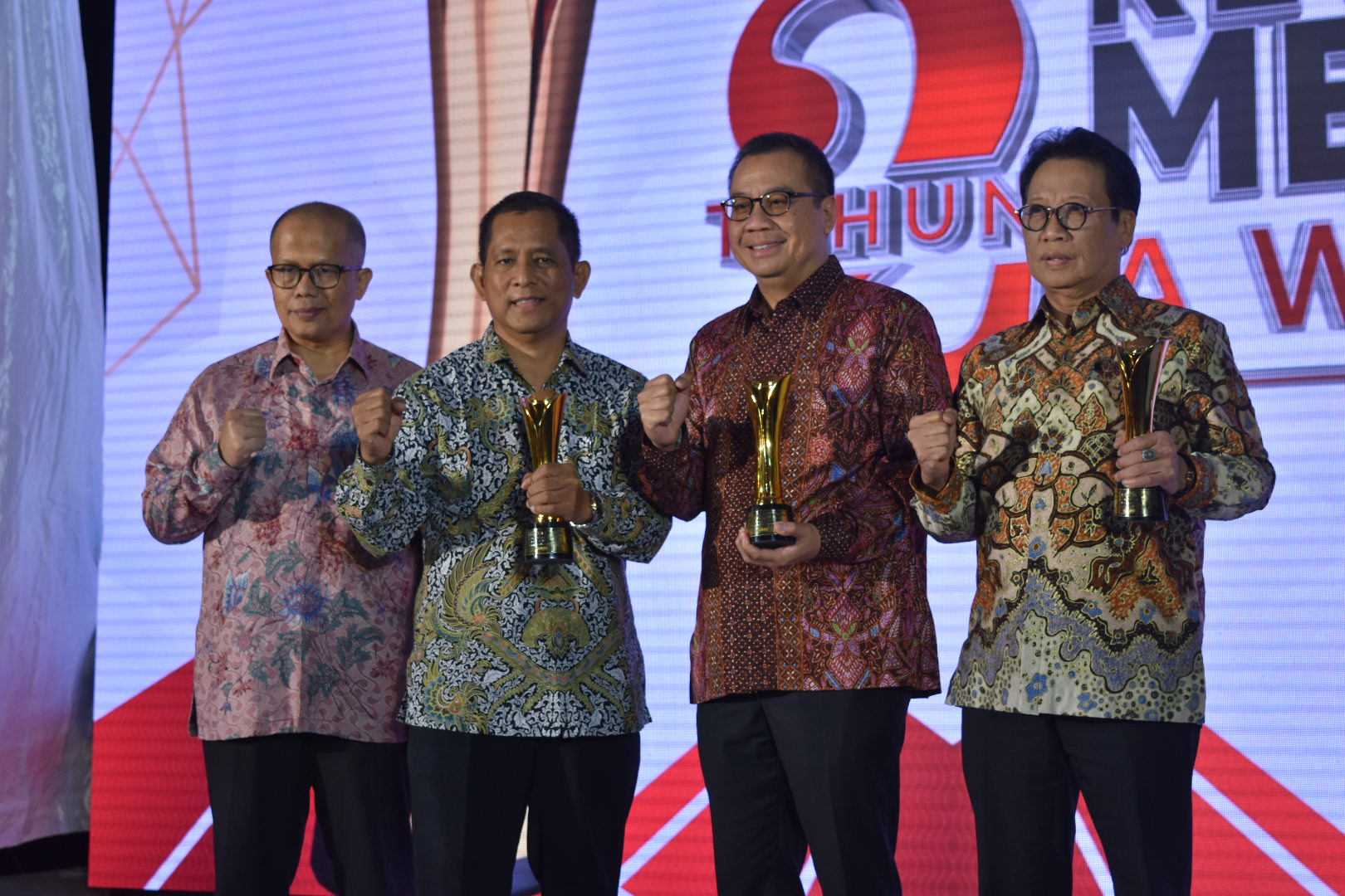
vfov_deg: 19.7
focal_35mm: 69
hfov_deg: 29.2
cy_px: 448
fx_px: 2578
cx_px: 672
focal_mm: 46
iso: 560
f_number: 5
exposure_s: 1/60
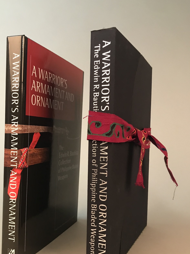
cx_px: 69
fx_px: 263
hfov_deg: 39.3
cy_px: 155
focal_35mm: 36
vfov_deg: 50.9
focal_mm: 3.99
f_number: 1.8
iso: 100
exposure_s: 1/15
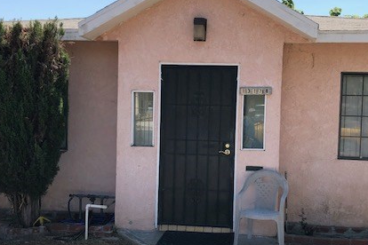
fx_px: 460
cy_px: 134
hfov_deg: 43.5
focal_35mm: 45
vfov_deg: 29.8
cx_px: 214
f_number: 1.8
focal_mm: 3.99
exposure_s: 1/1021
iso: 20
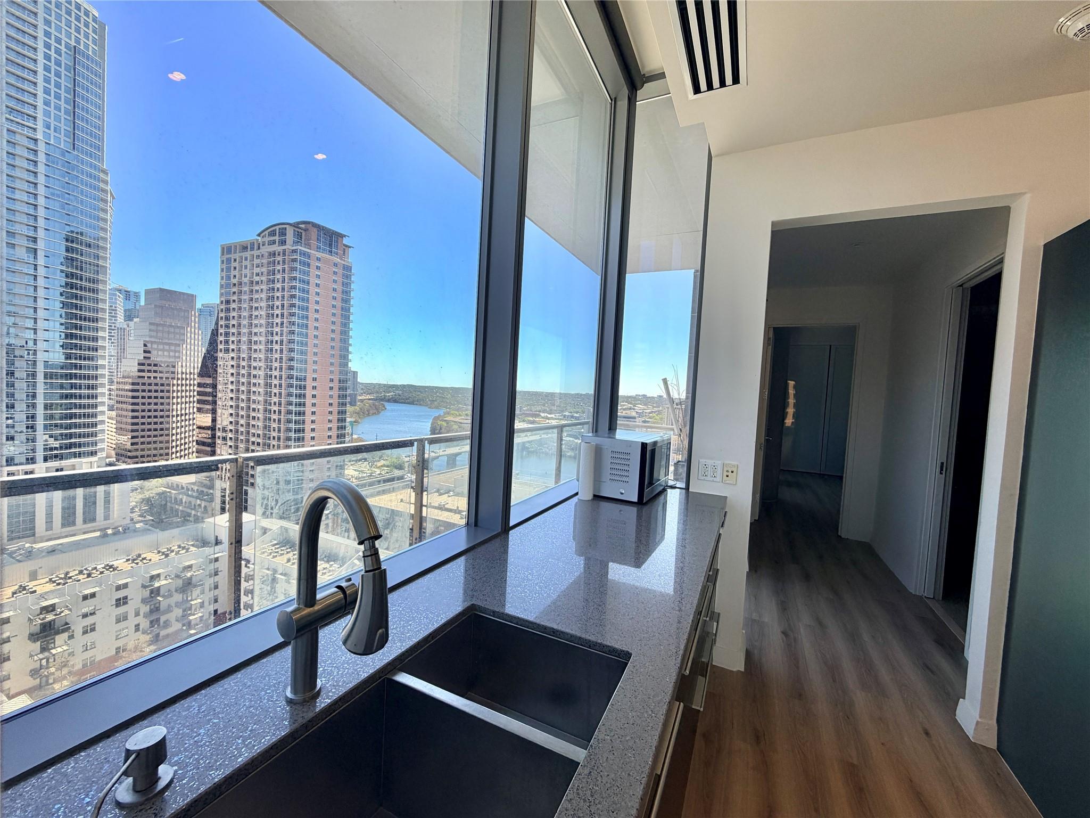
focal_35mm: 14
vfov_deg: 85.7
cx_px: 545
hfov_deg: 102.1
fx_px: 441
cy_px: 409
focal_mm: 2.22
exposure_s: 1/479
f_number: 2.2
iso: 64
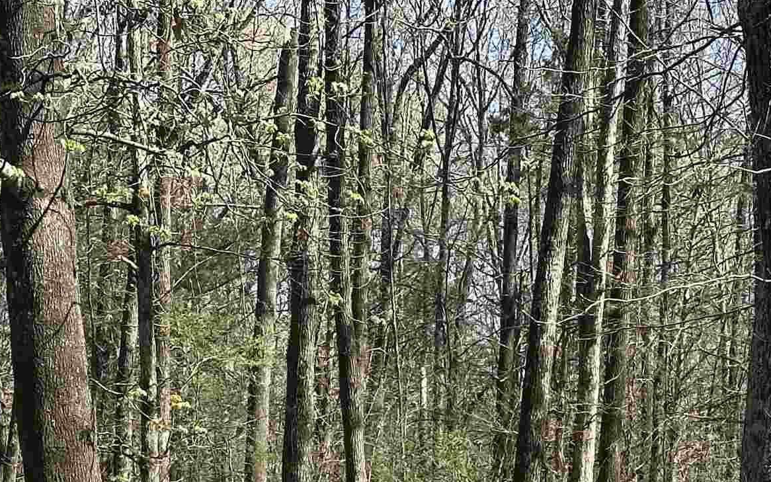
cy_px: 642
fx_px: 2816
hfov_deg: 15.4
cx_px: 710
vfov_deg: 9.6
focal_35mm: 134
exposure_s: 1/1199
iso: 64
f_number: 1.78
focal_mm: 6.86
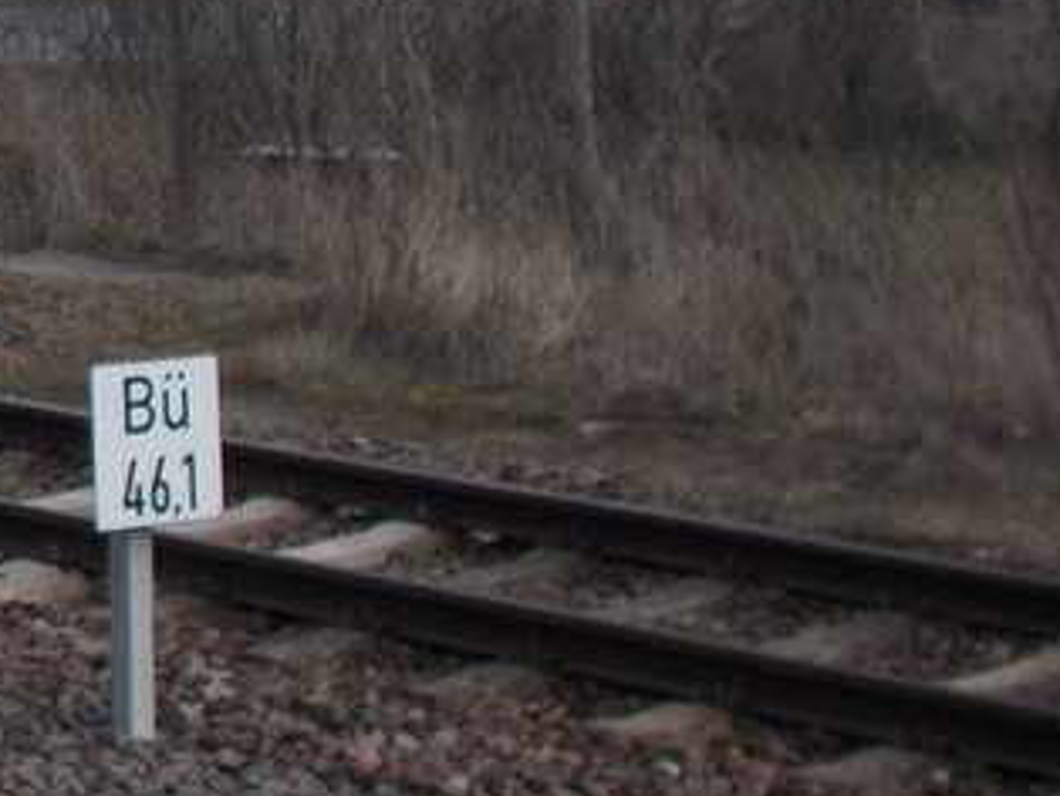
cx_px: -915
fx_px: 4566
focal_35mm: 149
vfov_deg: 9.8
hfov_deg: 12.1
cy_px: -256
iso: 80
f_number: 9.8
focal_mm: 6.9
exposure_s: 1/100
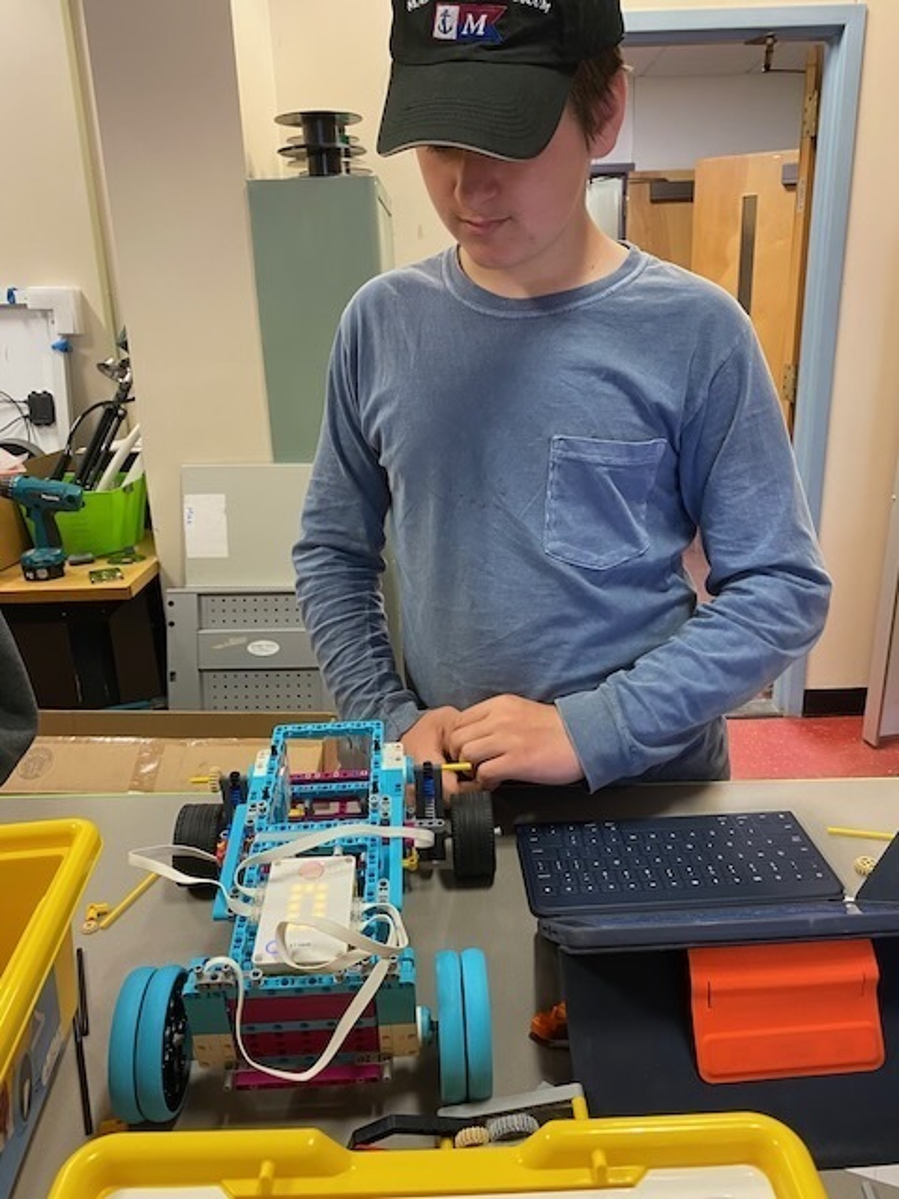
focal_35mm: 26
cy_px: 600
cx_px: 450
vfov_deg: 67.3
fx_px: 900
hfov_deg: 53.1
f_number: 1.8
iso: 250
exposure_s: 1/60
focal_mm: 4.25
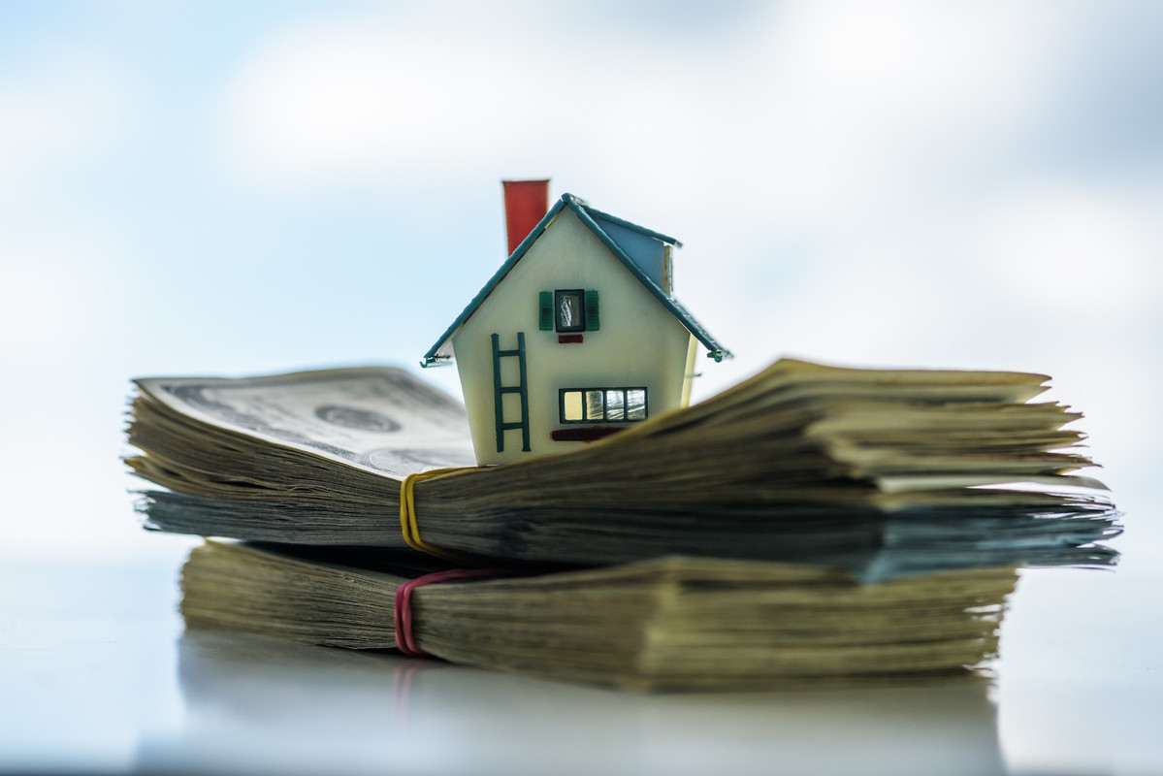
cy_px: 388
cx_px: 582
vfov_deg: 13.0
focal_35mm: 105
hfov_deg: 19.5
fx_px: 3393
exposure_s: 1/500
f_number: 7.1
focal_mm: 105
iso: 200
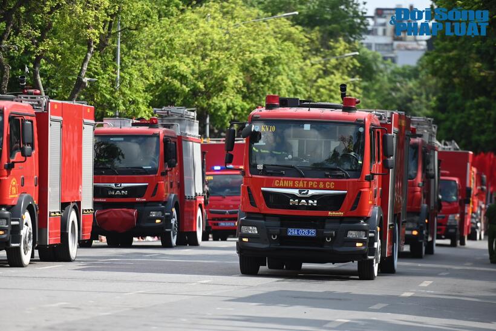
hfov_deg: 10.3
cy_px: 166
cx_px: 248
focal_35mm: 200
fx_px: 2754
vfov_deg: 6.9
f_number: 2.8
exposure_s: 1/5000
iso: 500
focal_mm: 200
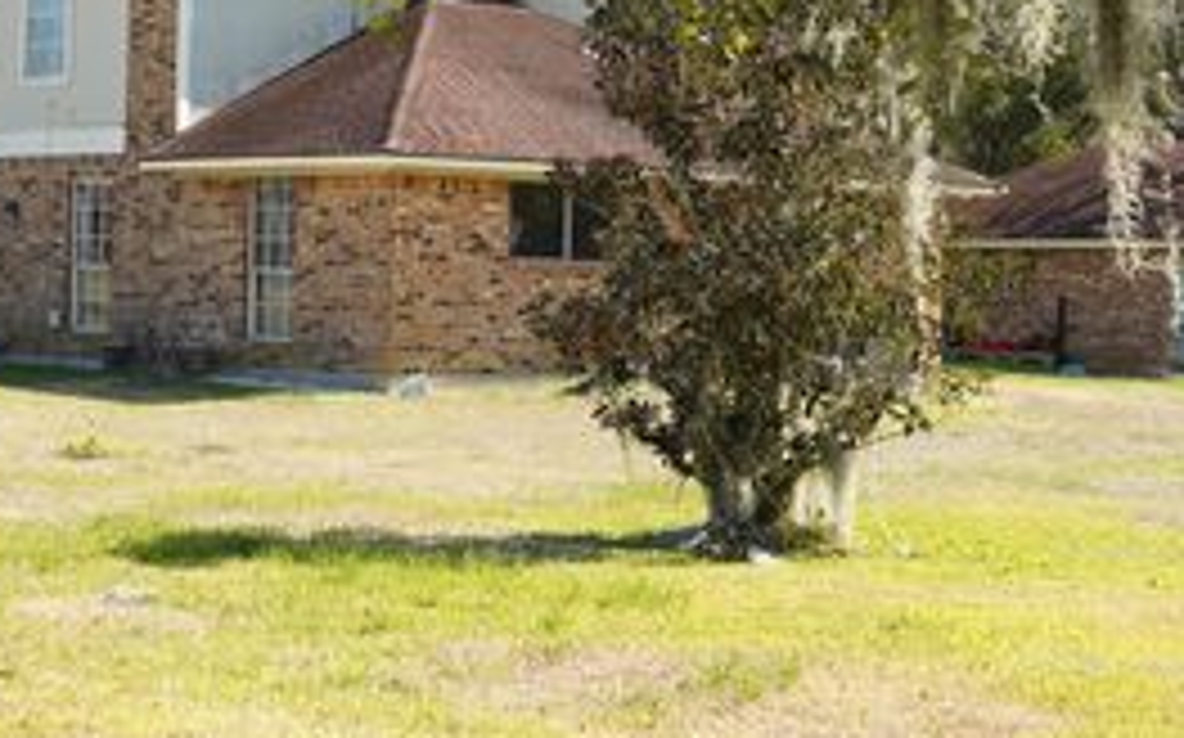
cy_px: 155
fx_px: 2999
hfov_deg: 22.3
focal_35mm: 93
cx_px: 410
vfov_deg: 14.0
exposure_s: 1/320
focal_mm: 48
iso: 400
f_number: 5
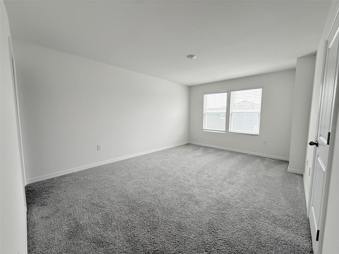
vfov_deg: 85.7
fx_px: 137
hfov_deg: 102.1
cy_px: 127
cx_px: 170
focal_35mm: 14
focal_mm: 2.22
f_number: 2.2
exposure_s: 1/99
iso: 100
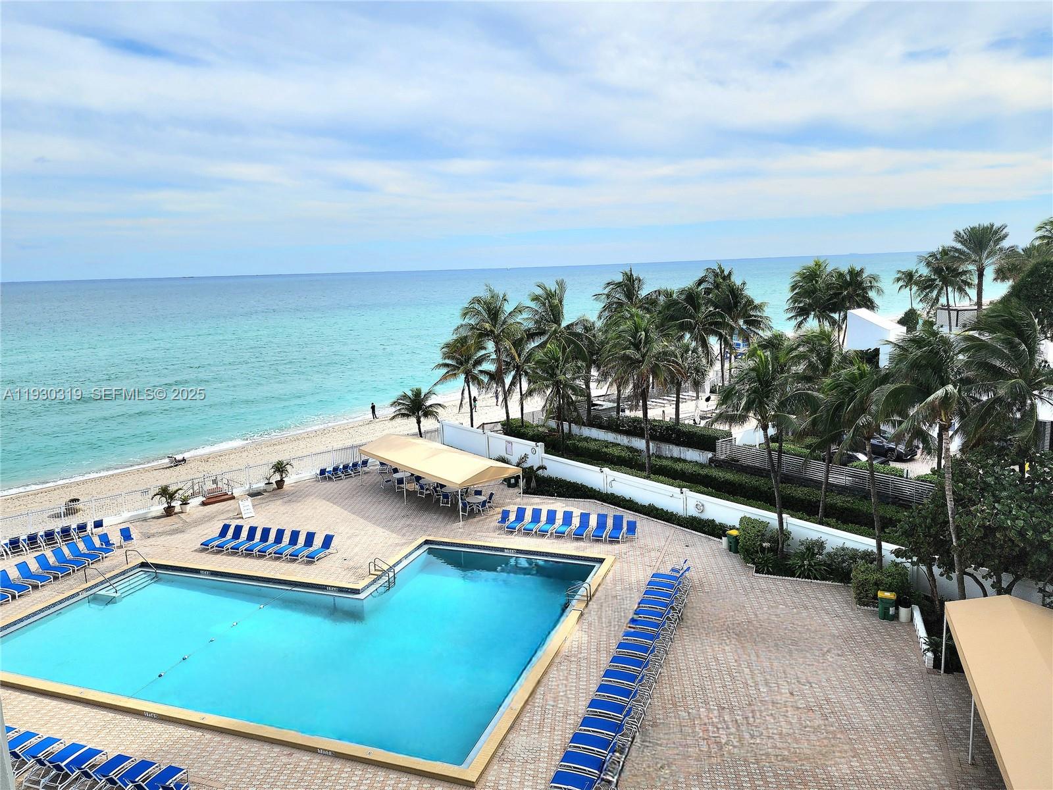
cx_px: 526
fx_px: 700
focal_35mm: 23
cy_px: 395
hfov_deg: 73.9
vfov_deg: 58.9
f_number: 1.8
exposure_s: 1/1667
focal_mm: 6.4
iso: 12
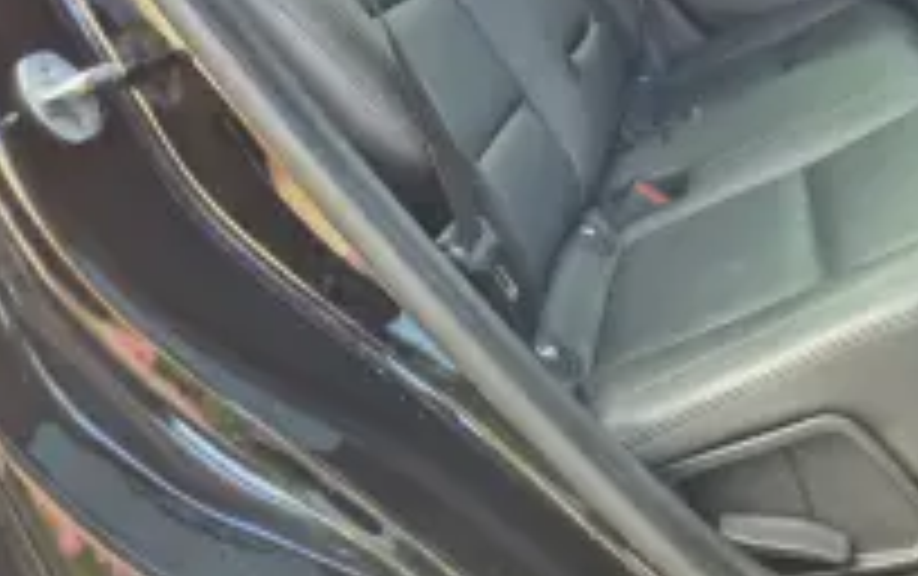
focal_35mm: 43
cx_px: 724
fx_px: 1077
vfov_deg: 27.9
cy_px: -18
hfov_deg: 44.1
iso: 160
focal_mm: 5.4
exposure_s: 1/180
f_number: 1.8
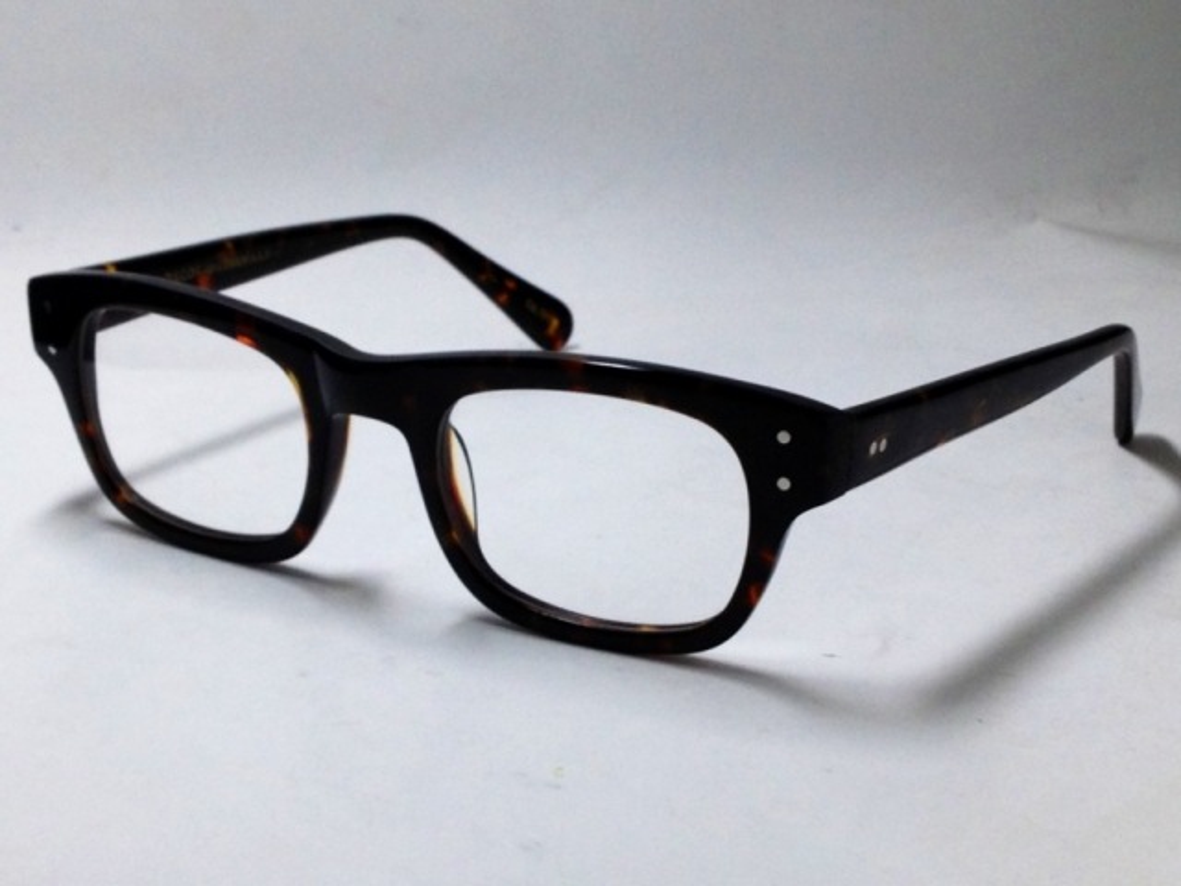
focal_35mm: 35
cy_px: 443
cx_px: 590
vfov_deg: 40.7
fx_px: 1194
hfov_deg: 52.6
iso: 64
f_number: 2.4
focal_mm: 4.28
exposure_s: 1/125
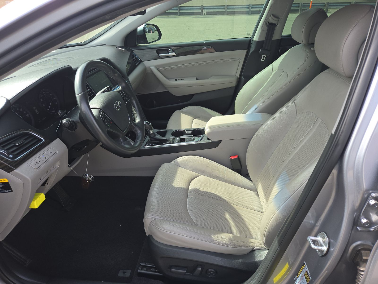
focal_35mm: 23
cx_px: 189
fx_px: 251
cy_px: 142
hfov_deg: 73.9
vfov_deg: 58.9
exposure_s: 1/264
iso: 25
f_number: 1.8
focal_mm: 5.4
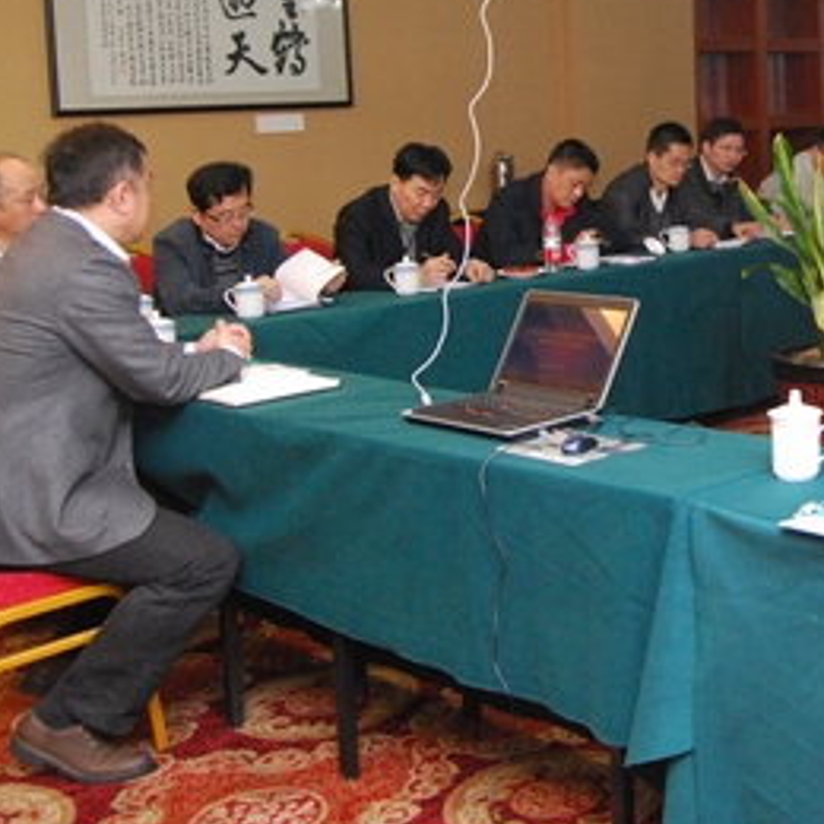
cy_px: 208
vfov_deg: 31.6
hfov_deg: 29.9
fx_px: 1427
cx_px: 830
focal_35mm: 53
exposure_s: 1/60
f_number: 4
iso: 1600
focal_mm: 18
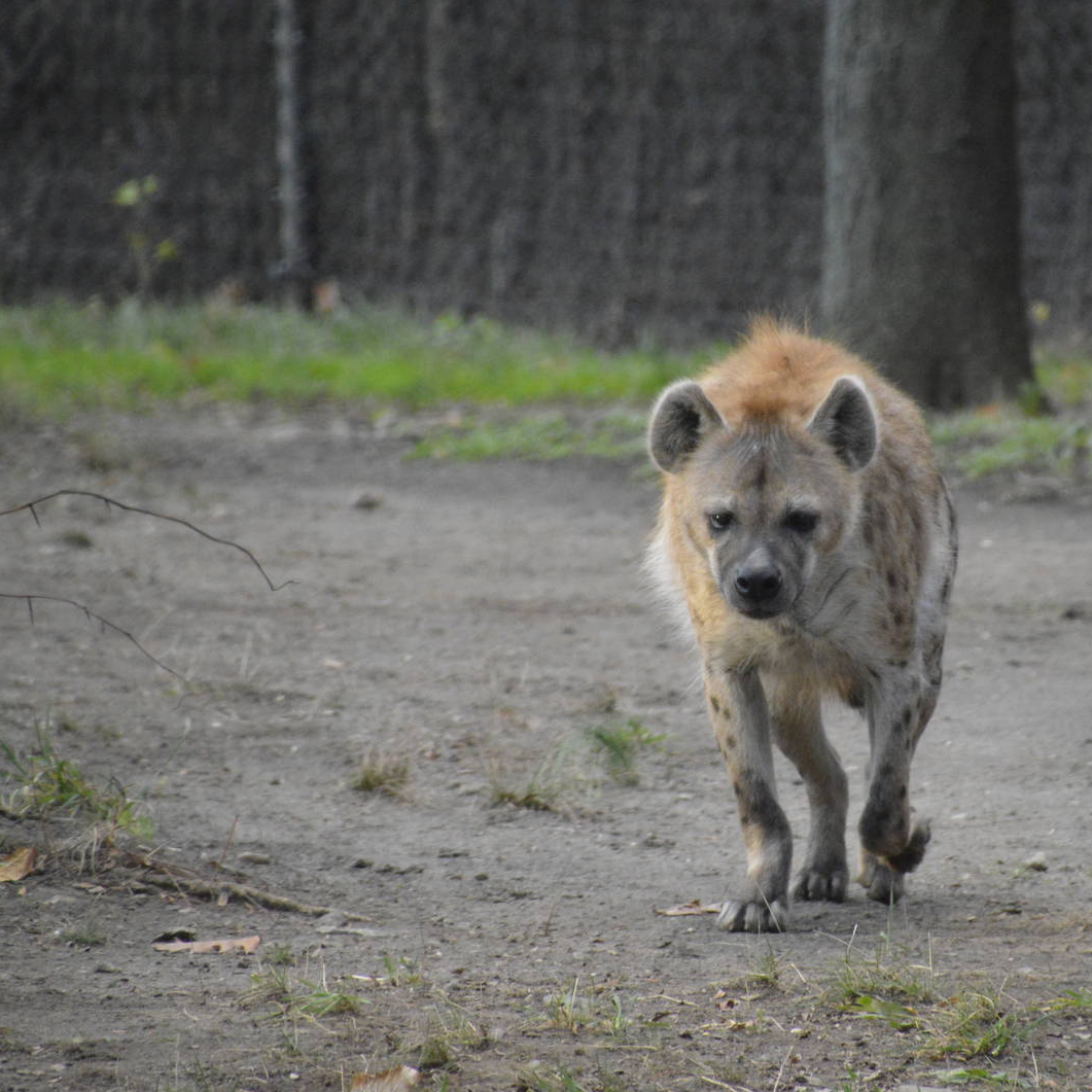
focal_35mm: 576
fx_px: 20558
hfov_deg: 3.0
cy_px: 547
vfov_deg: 3.0
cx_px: 786
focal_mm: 300
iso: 3200
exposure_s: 1/250
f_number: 6.3
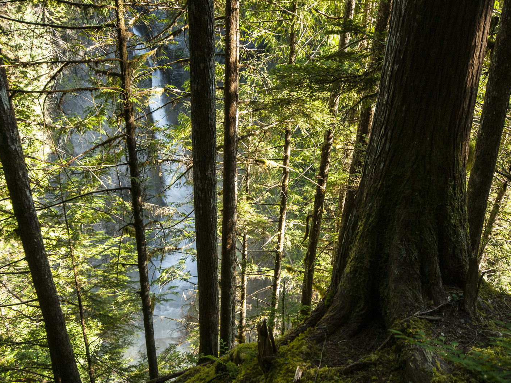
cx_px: 260
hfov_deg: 55.3
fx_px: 487
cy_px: 195
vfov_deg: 42.9
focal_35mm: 33
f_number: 5.6
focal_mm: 20
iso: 320
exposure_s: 1/50
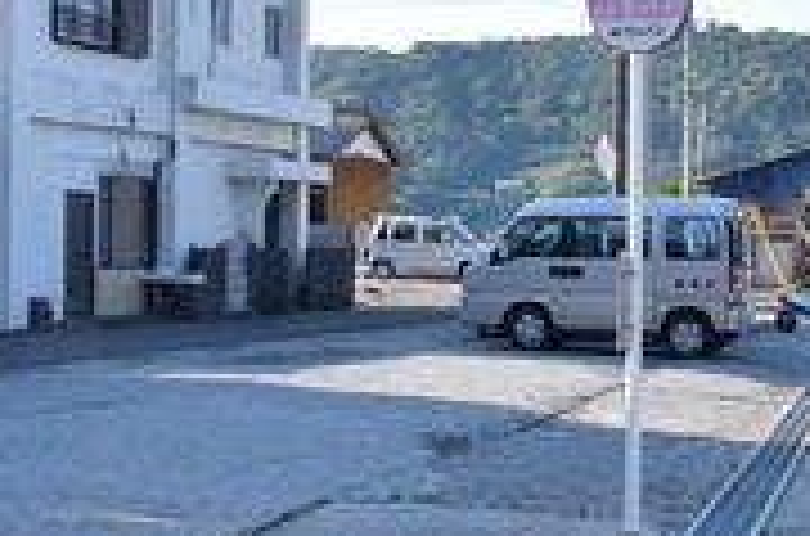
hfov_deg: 25.7
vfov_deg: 17.2
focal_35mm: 79
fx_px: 1773
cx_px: 428
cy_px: 239
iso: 800
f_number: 13
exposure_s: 1/200
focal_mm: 22
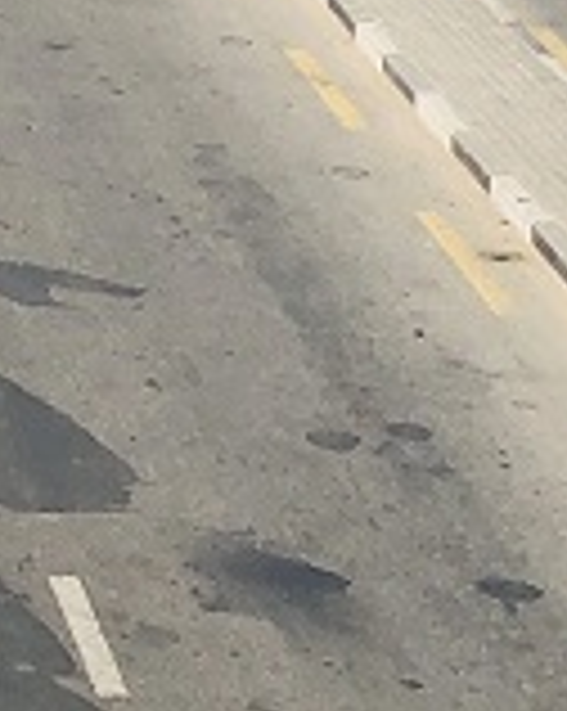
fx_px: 4372
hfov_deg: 7.1
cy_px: -639
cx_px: -616
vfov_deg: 8.8
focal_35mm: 208
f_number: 1.8
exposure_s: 1/2404
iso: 20
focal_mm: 4
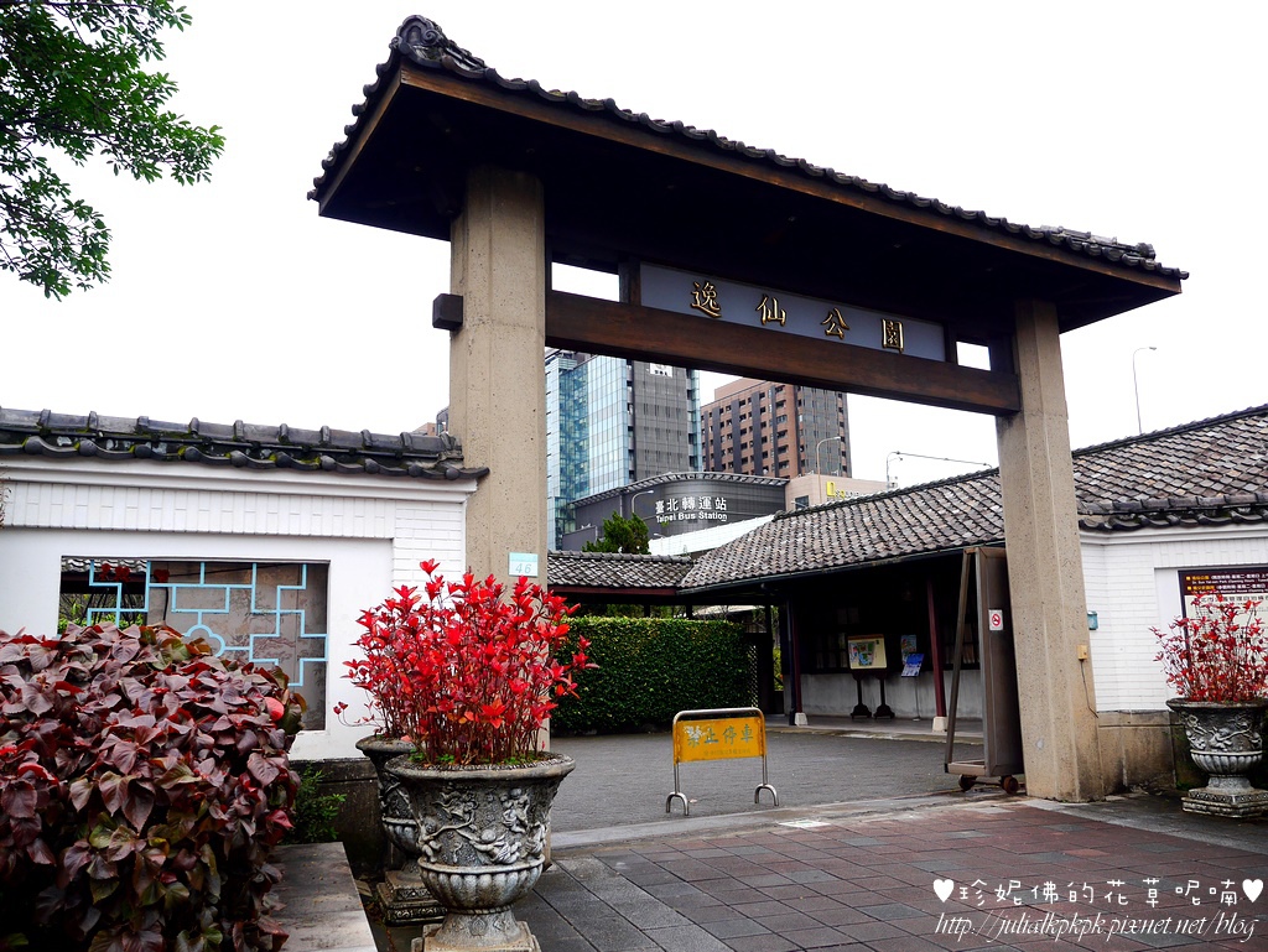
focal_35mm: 28
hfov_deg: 63.4
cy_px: 476
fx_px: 1026
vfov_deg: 49.8
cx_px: 634
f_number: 4.5
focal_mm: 14
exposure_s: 1/200
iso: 160
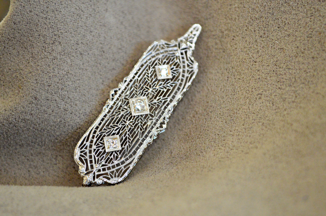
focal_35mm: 78
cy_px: 108
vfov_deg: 17.5
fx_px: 706
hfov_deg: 26.0
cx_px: 163
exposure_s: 1/100
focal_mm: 52
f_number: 5.6
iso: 2200
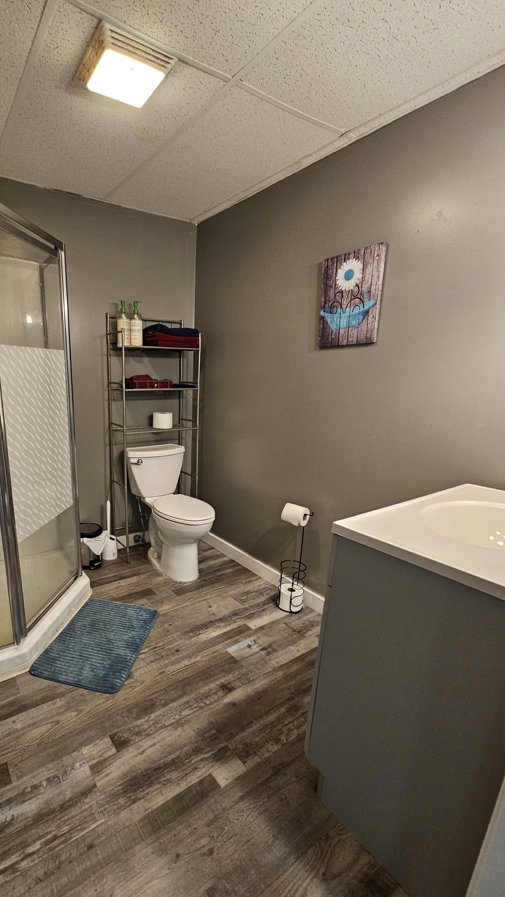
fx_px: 357
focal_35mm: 15
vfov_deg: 102.9
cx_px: 173
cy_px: 474
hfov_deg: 68.8
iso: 400
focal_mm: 2.2
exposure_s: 1/30
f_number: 2.2
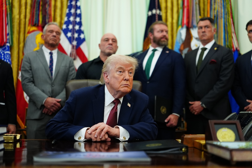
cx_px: 126
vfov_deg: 27.0
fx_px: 350
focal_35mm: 50
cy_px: 84
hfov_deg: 39.6
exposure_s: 1/500
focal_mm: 50
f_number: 2
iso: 2500
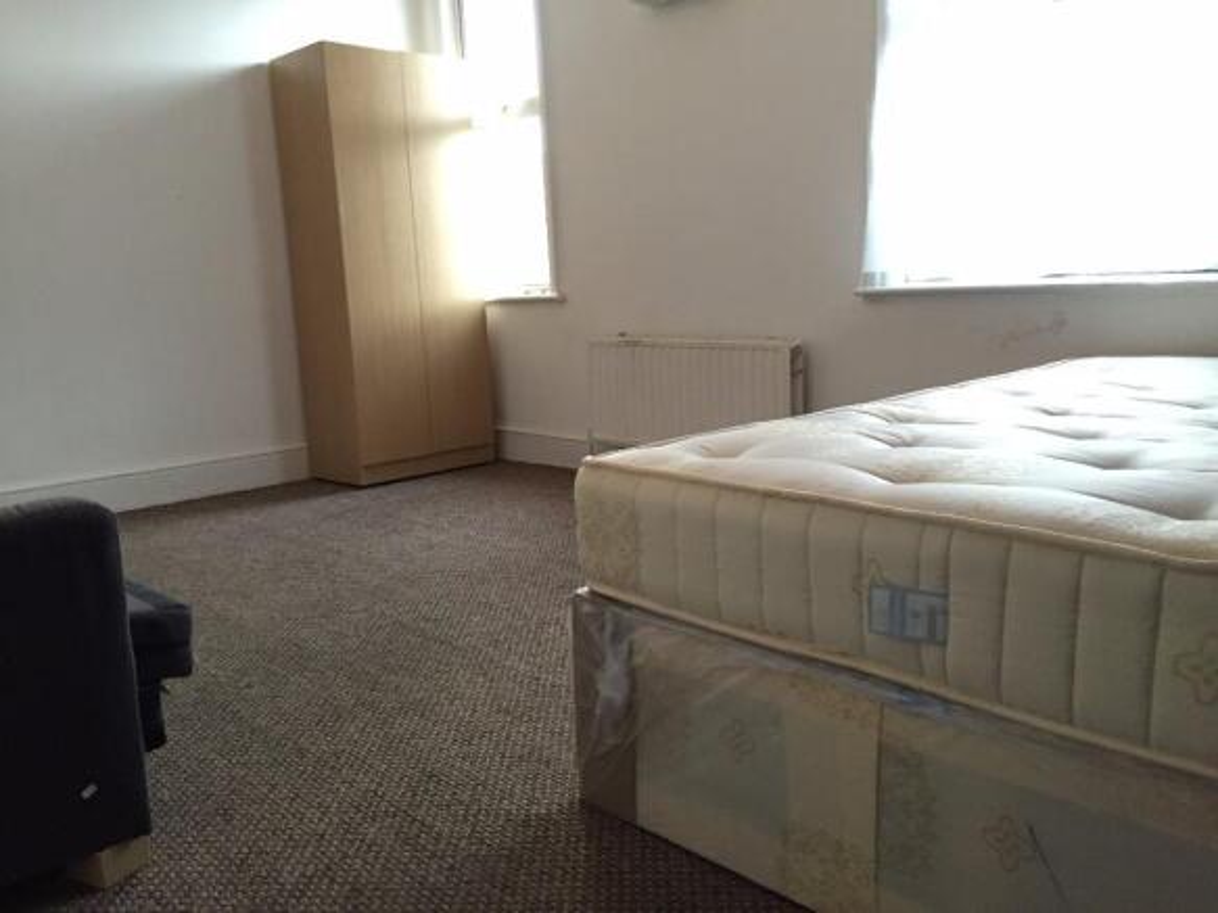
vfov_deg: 48.2
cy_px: 456
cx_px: 609
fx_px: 1020
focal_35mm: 29
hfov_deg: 61.7
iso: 250
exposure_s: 1/33
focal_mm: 4.15
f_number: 2.2
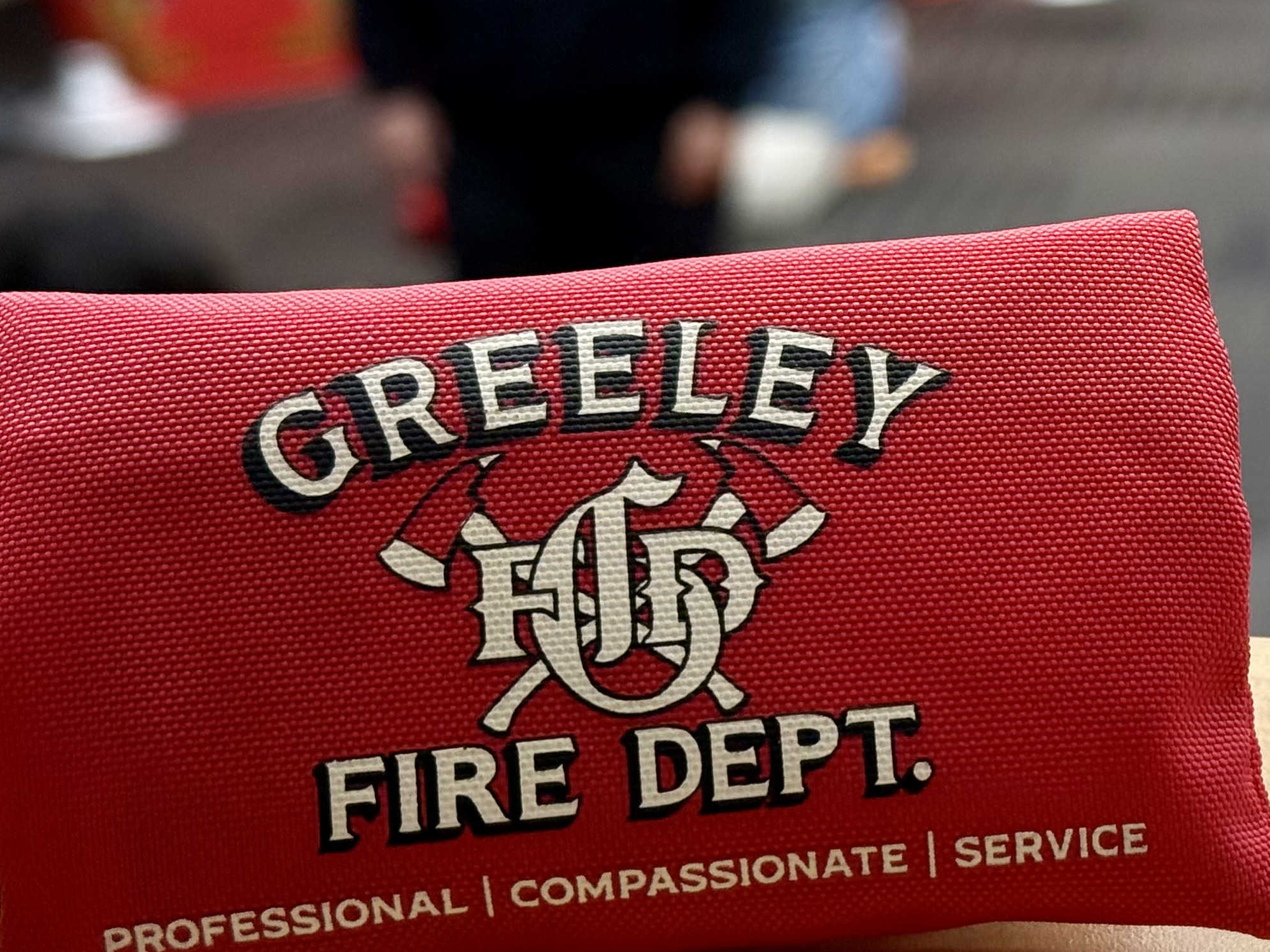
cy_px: 313
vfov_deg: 15.2
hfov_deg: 19.8
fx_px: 3559
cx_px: 1187
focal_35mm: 97
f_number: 1.78
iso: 160
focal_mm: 6.76
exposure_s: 1/72
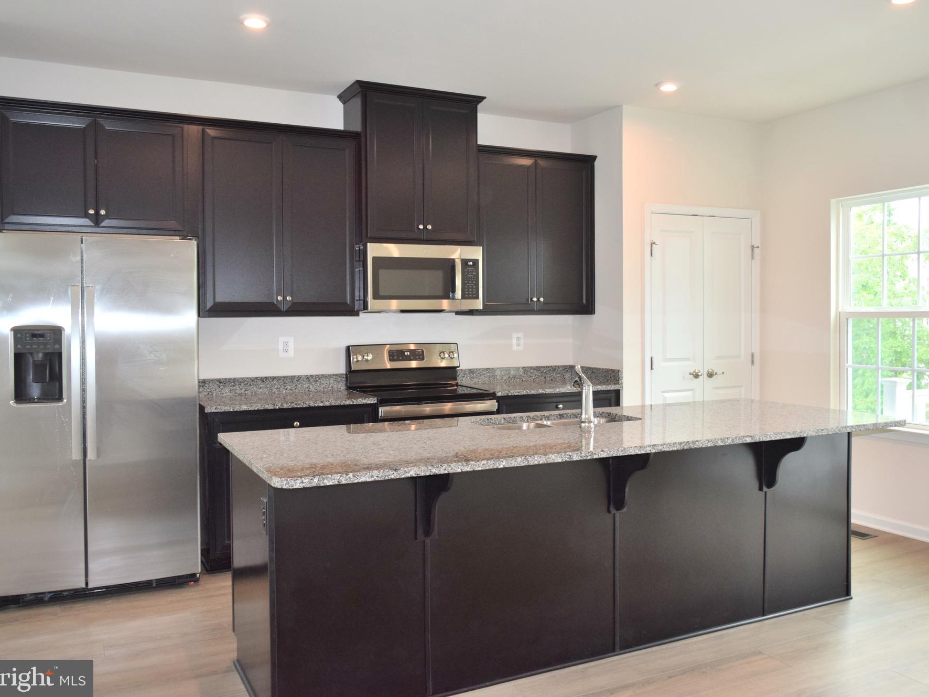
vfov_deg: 46.8
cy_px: 340
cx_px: 514
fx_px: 805
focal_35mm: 30
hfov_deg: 59.8
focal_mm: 18
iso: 800
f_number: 5.6
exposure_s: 1/125
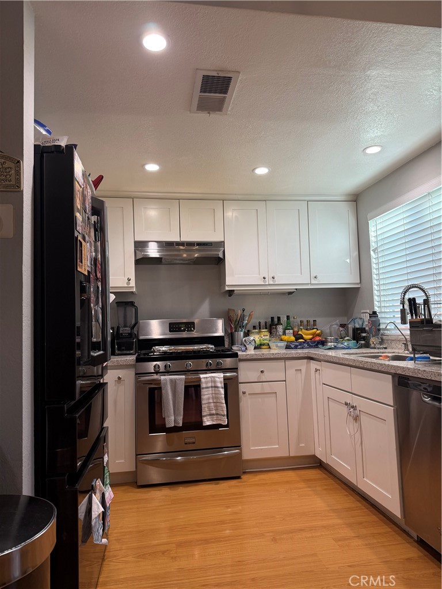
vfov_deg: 71.6
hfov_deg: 56.8
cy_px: 294
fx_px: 409
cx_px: 221
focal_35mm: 24
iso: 125
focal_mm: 6.76
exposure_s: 1/120
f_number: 1.78
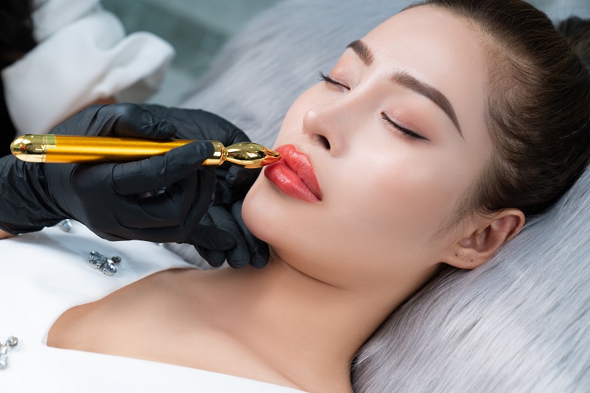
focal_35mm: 70
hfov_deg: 28.8
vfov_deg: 19.4
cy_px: 196
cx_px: 295
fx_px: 1147
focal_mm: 70
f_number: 5
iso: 800
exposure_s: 1/160
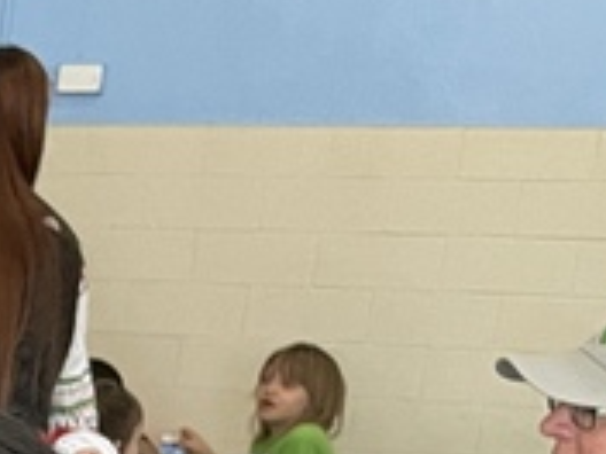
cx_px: -885
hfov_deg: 10.9
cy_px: 1104
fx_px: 2643
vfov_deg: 8.9
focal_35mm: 151
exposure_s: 1/60
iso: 80
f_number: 1.6
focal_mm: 4.2
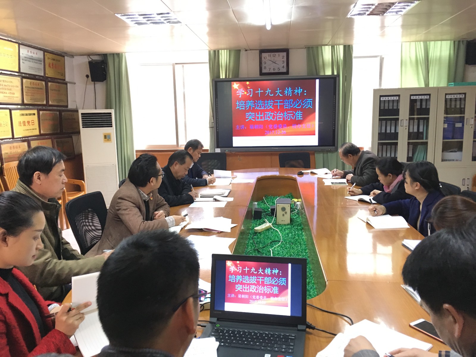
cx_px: 238
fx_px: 399
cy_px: 178
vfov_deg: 48.2
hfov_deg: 61.7
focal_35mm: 29
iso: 200
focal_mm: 4.15
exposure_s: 1/20
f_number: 2.2
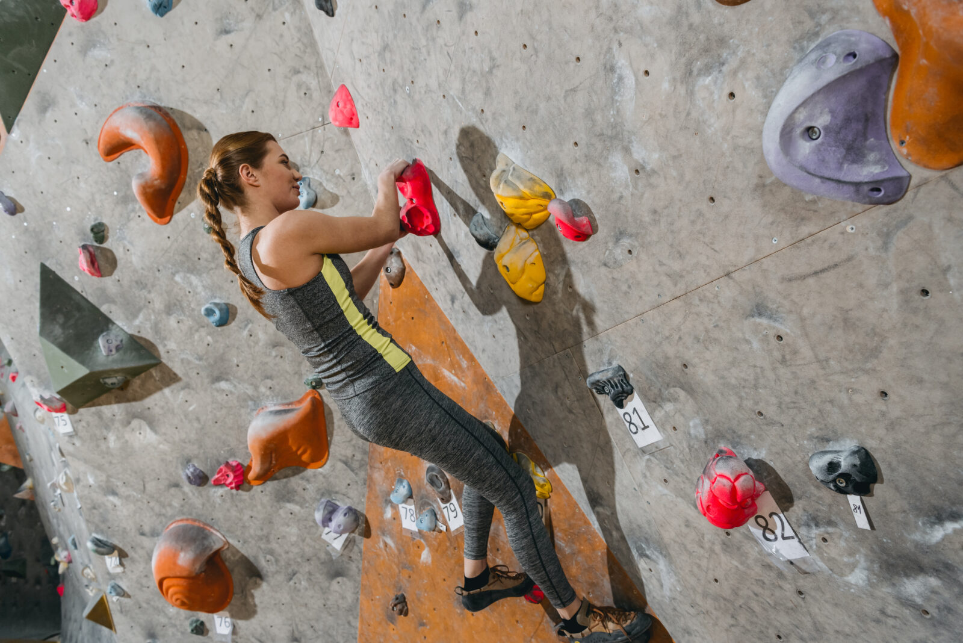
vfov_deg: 53.2
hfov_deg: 73.7
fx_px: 642
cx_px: 482
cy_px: 322
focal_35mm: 24
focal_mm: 24
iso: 500
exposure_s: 1/125
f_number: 5
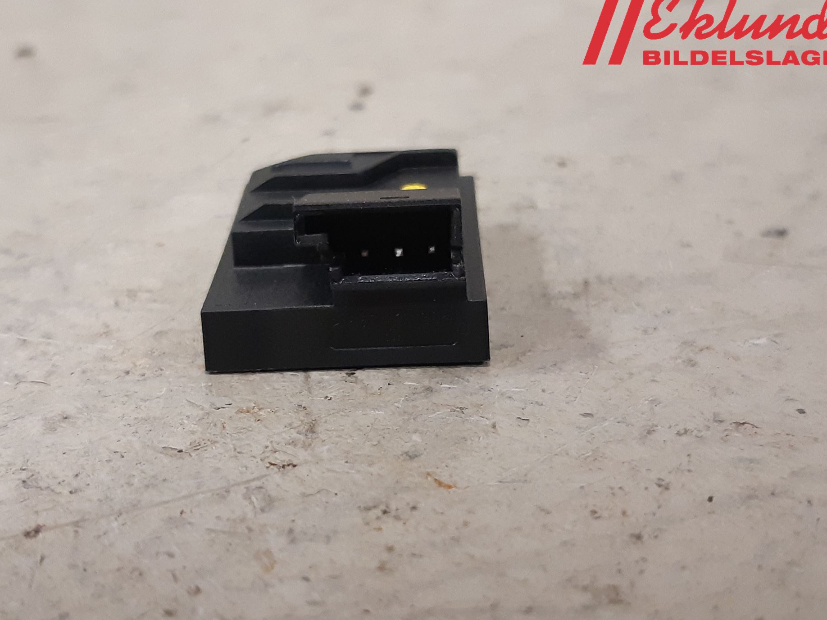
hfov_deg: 61.6
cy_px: 335
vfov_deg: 48.2
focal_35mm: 29
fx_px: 693
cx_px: 398
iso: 250
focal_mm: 3.93
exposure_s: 1/50
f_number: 1.7
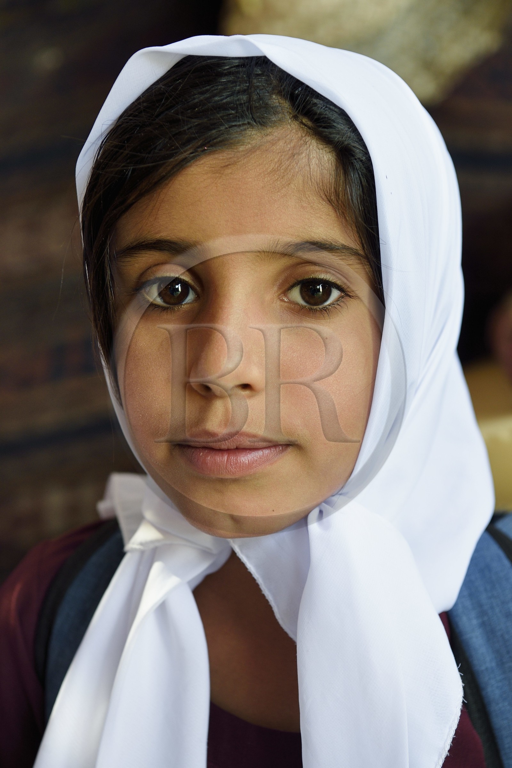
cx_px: 256
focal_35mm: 65
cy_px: 384
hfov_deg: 20.9
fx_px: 1387
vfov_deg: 31.0
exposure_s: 1/80
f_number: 5.6
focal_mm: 65
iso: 800
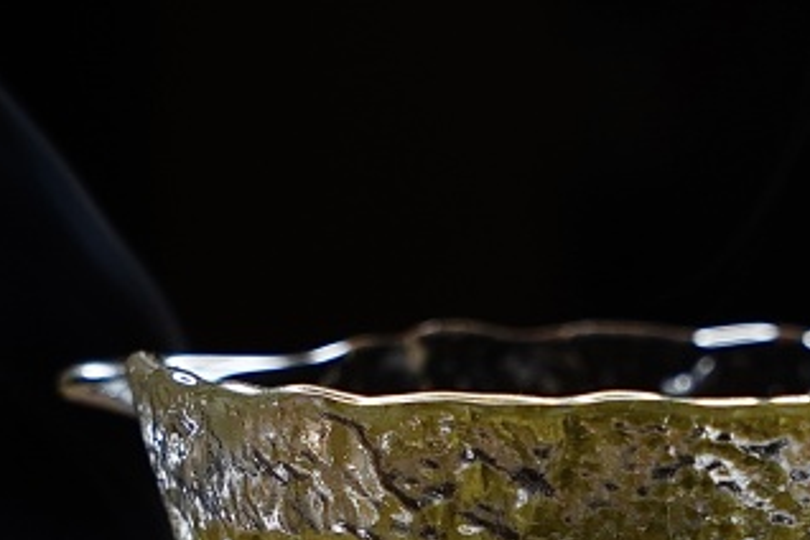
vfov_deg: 7.4
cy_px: 683
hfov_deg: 11.1
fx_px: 4162
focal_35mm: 185
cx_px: 578
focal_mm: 49
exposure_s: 1/60
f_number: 7.1
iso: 640
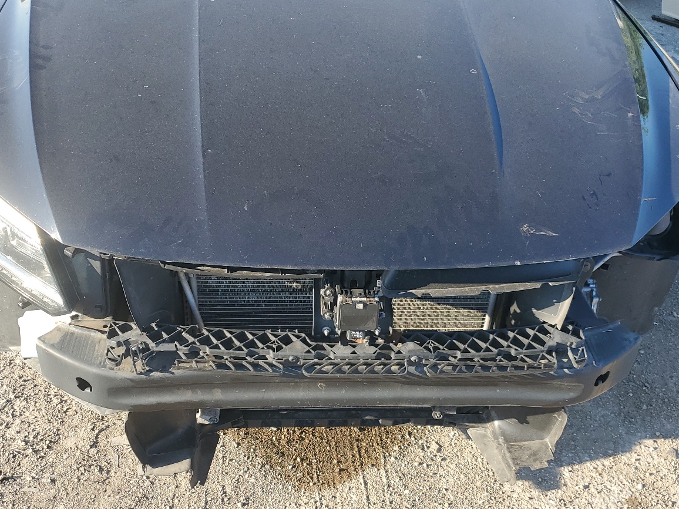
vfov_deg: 39.6
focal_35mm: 36
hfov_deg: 51.3
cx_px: 331
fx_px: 706
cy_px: 275
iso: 50
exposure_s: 1/625
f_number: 1.5
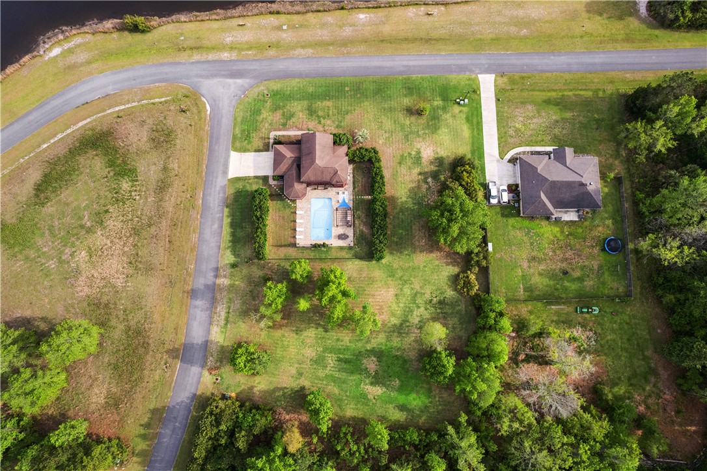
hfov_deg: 78.6
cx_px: 354
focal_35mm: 22
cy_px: 236
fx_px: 432
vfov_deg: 57.2
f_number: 2.8
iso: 100
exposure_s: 1/640
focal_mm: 8.38
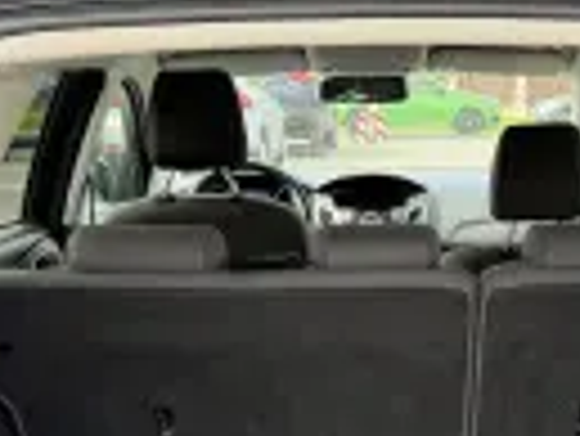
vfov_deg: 21.2
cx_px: 373
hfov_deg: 28.8
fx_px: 1124
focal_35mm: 67
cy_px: 445
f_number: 1.78
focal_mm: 6.76
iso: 160
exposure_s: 1/217
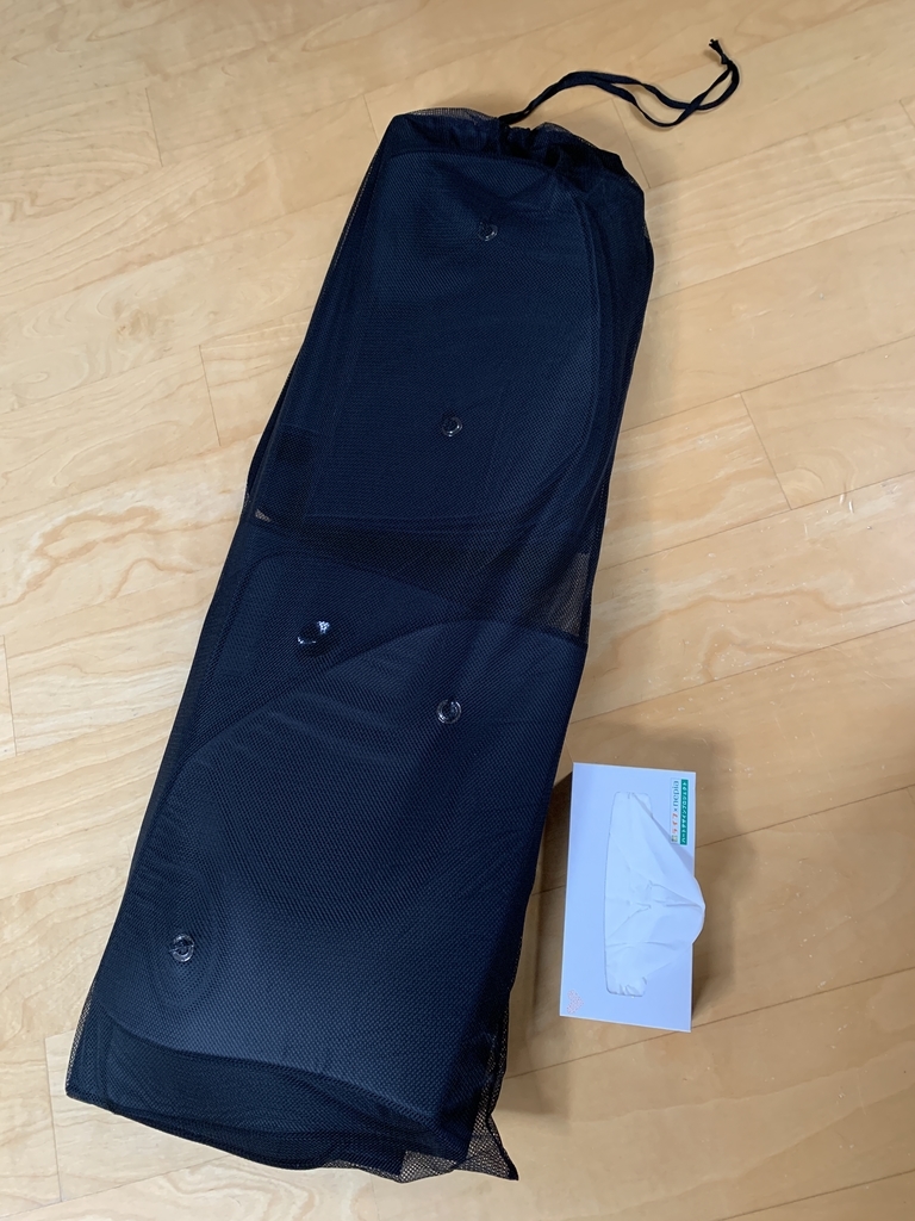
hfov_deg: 53.1
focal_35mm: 26
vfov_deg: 67.3
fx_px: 916
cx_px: 458
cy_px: 610
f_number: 1.8
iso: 250
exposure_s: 1/60
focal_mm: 4.25
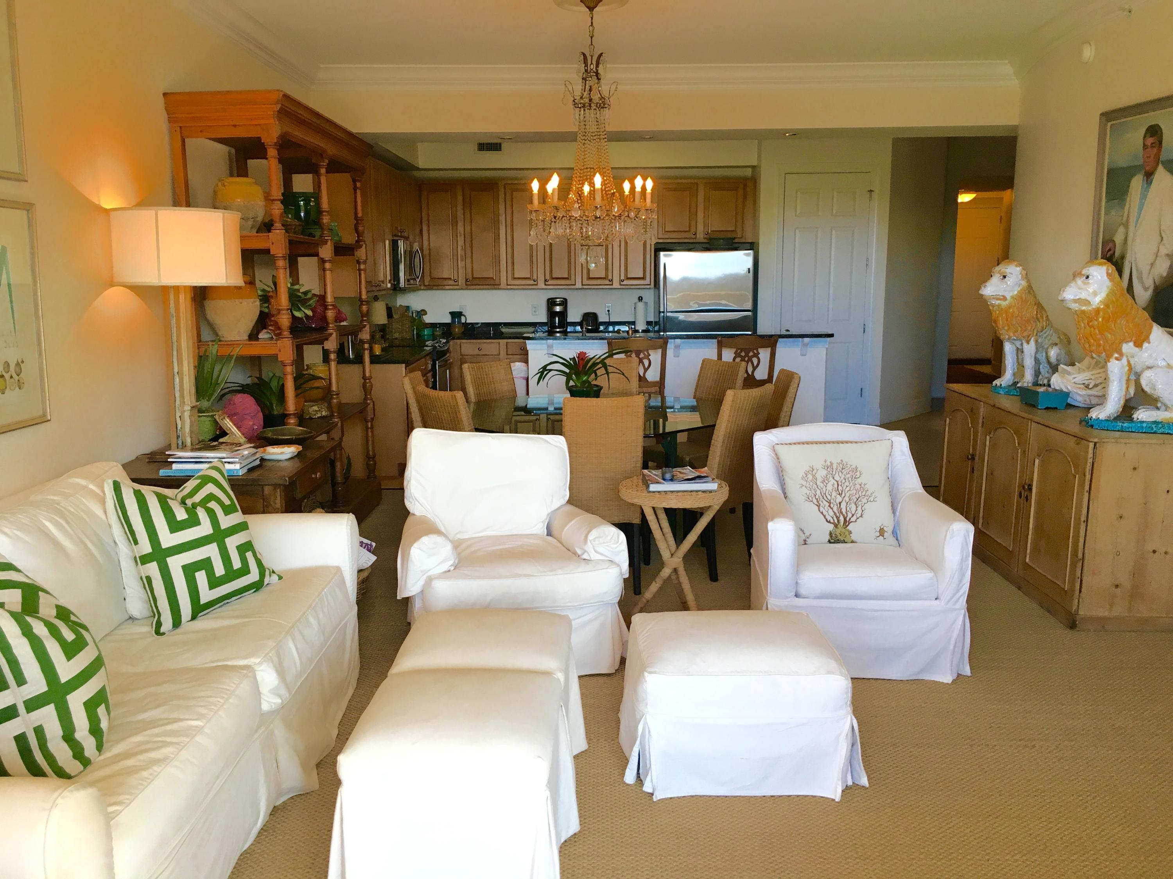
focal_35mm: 29
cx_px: 586
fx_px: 983
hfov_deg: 61.7
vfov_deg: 48.2
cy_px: 440
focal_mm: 4.15
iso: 25
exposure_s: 1/40
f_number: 2.2
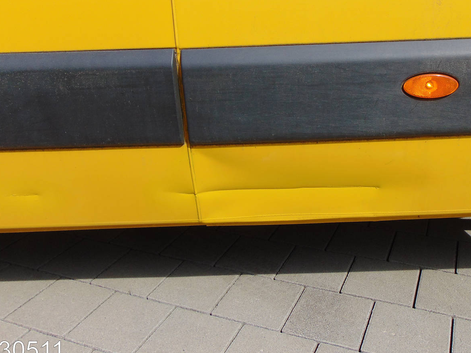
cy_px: 130
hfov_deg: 53.5
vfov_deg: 41.5
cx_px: 290
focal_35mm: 34
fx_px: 463
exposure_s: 1/200
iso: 80
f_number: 7.7
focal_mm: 4.5
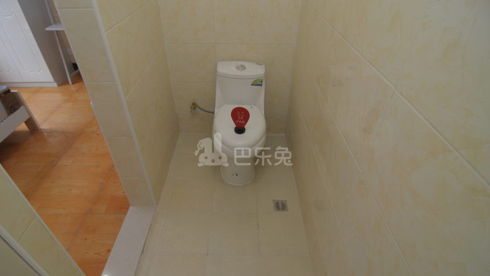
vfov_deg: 58.3
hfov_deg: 89.6
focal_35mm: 19
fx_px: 247
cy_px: 150
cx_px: 243
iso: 500
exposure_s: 1/60
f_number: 6.3
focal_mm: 12
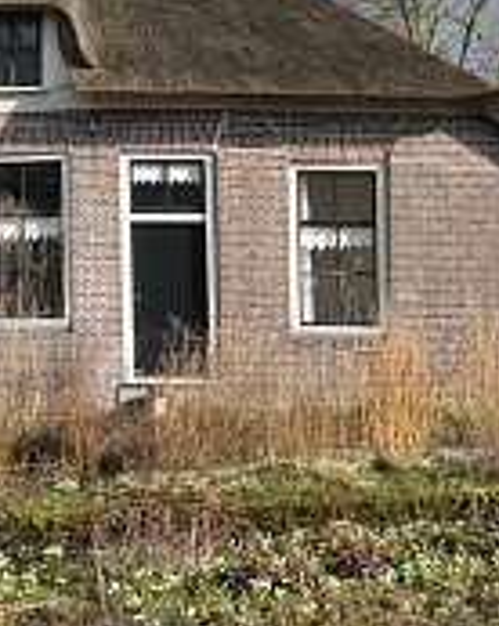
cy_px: 273
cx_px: 108
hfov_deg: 17.3
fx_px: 1627
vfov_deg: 21.7
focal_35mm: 88
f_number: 3.8
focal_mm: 24
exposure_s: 1/2000
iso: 320
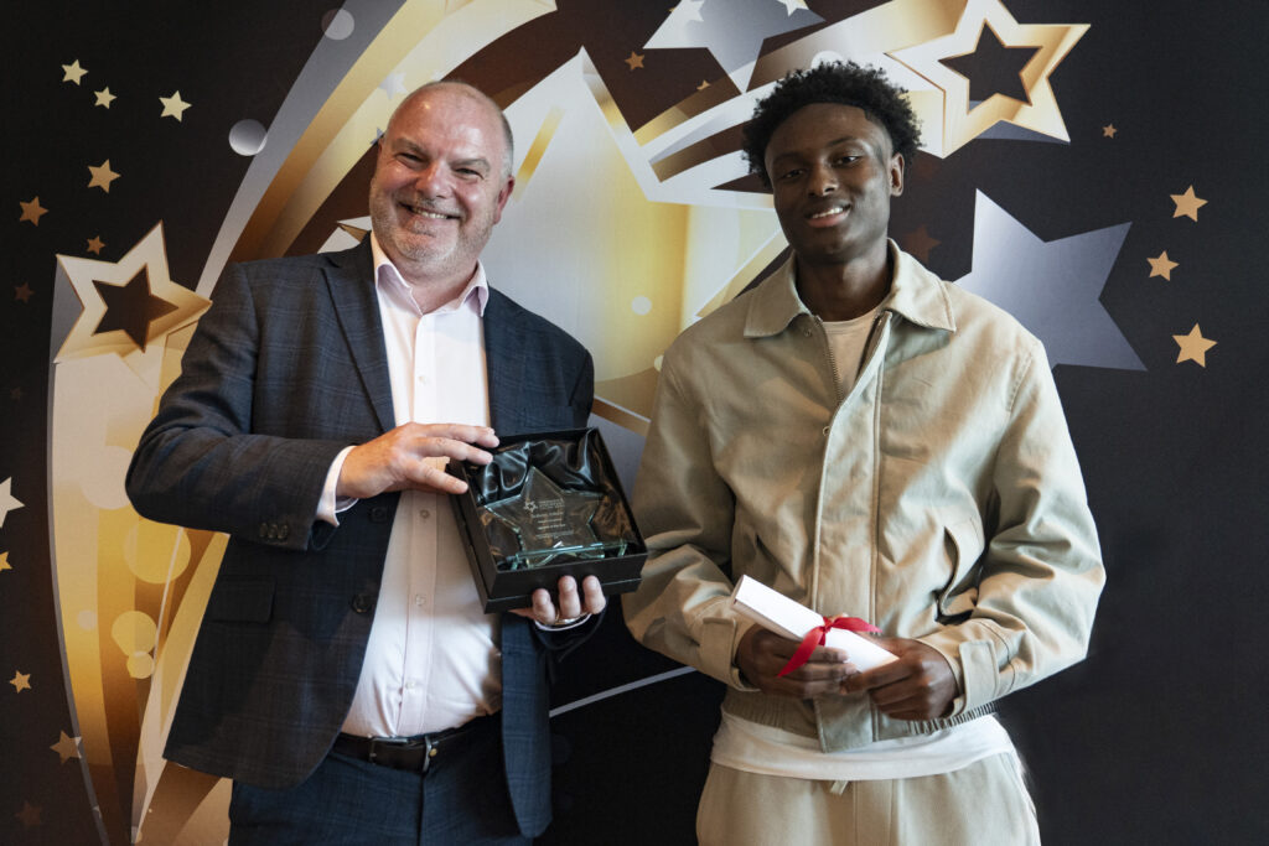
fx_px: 1269
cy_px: 423
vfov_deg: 36.9
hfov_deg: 53.1
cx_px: 634
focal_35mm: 36
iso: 2500
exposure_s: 1/60
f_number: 2.8
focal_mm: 24
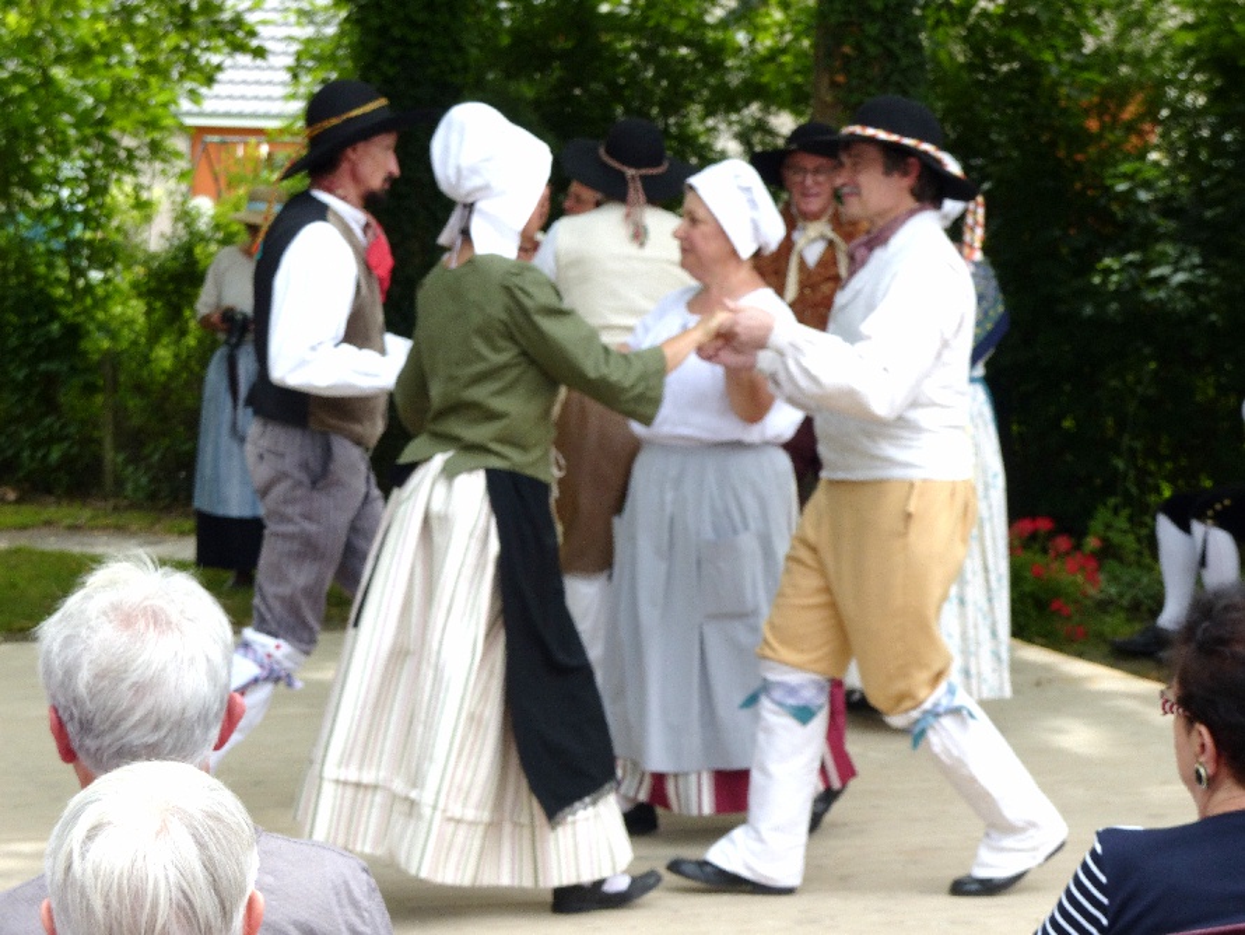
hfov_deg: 18.4
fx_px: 3849
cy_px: 468
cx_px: 622
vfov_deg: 13.8
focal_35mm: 107
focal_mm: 19.2
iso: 100
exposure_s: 1/320
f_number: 4
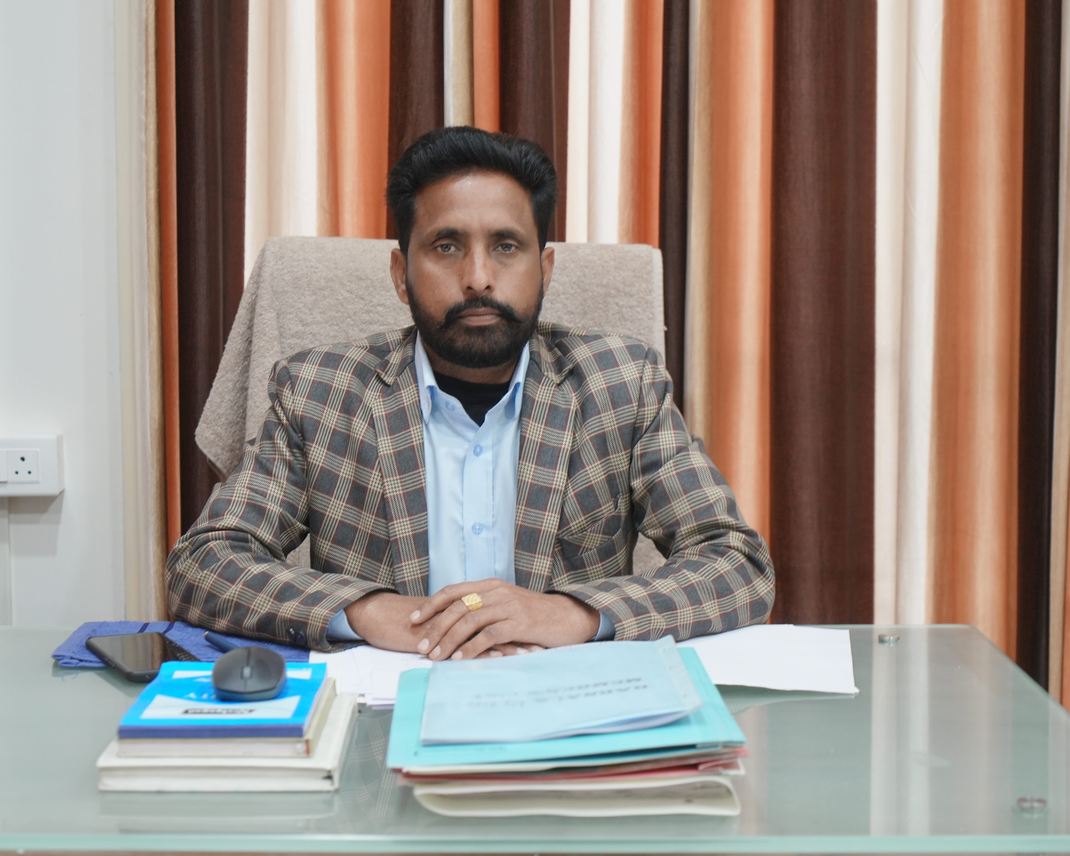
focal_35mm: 65
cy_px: 424
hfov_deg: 29.1
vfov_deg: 23.5
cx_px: 477
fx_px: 2058
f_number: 5
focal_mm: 57
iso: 1000
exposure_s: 1/40
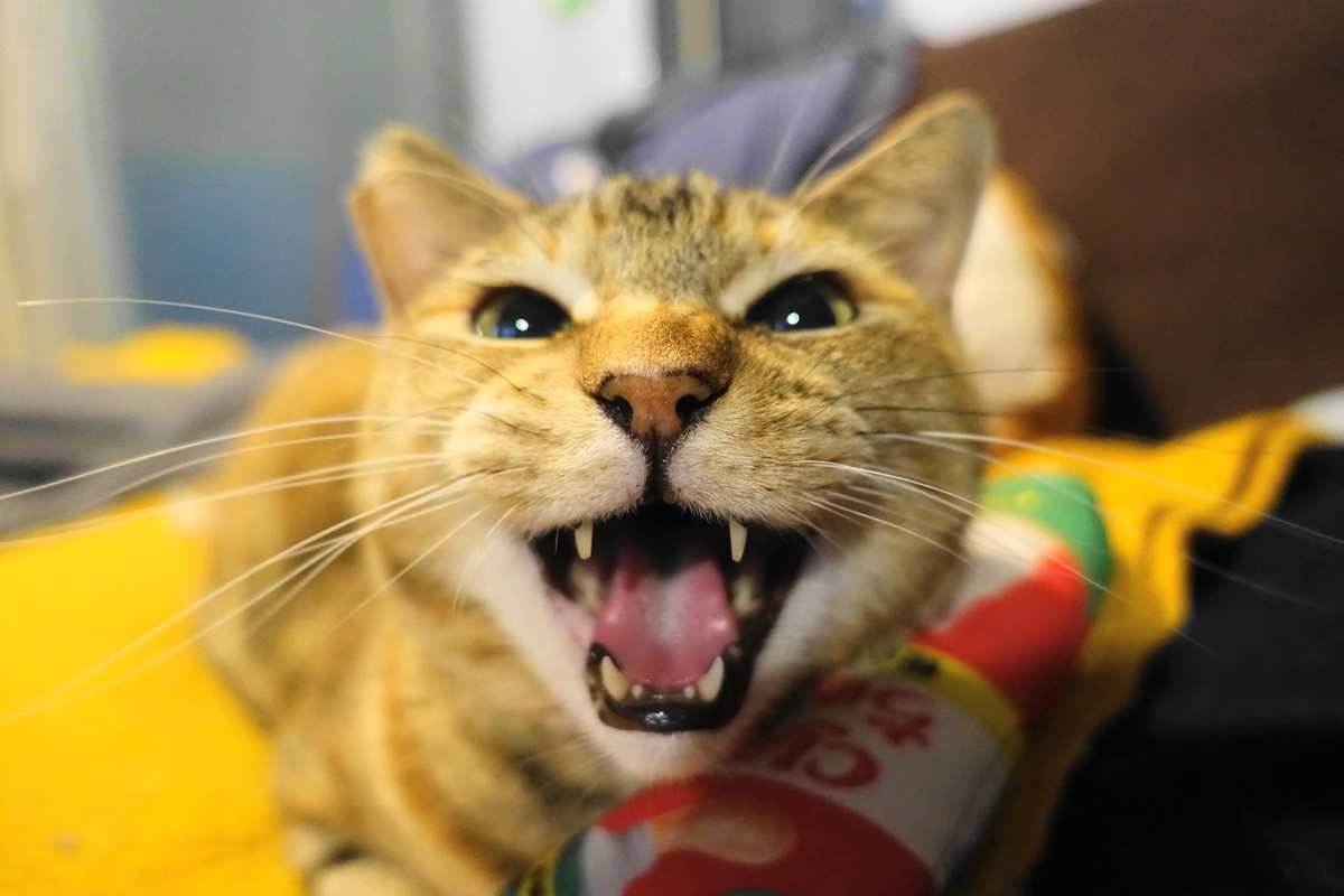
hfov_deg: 73.7
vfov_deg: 53.1
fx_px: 896
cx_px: 672
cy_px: 448
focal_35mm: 24
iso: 1600
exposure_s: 1/50
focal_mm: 8.8
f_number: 1.8
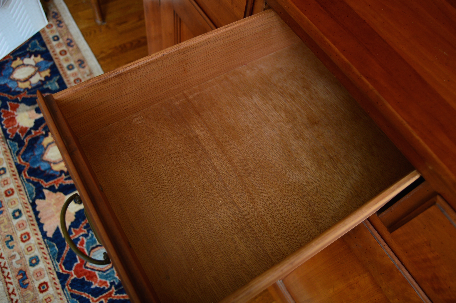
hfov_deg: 64.6
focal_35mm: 28
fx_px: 361
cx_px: 228
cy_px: 152
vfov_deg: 45.6
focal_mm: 19
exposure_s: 1/200
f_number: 3.5
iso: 200
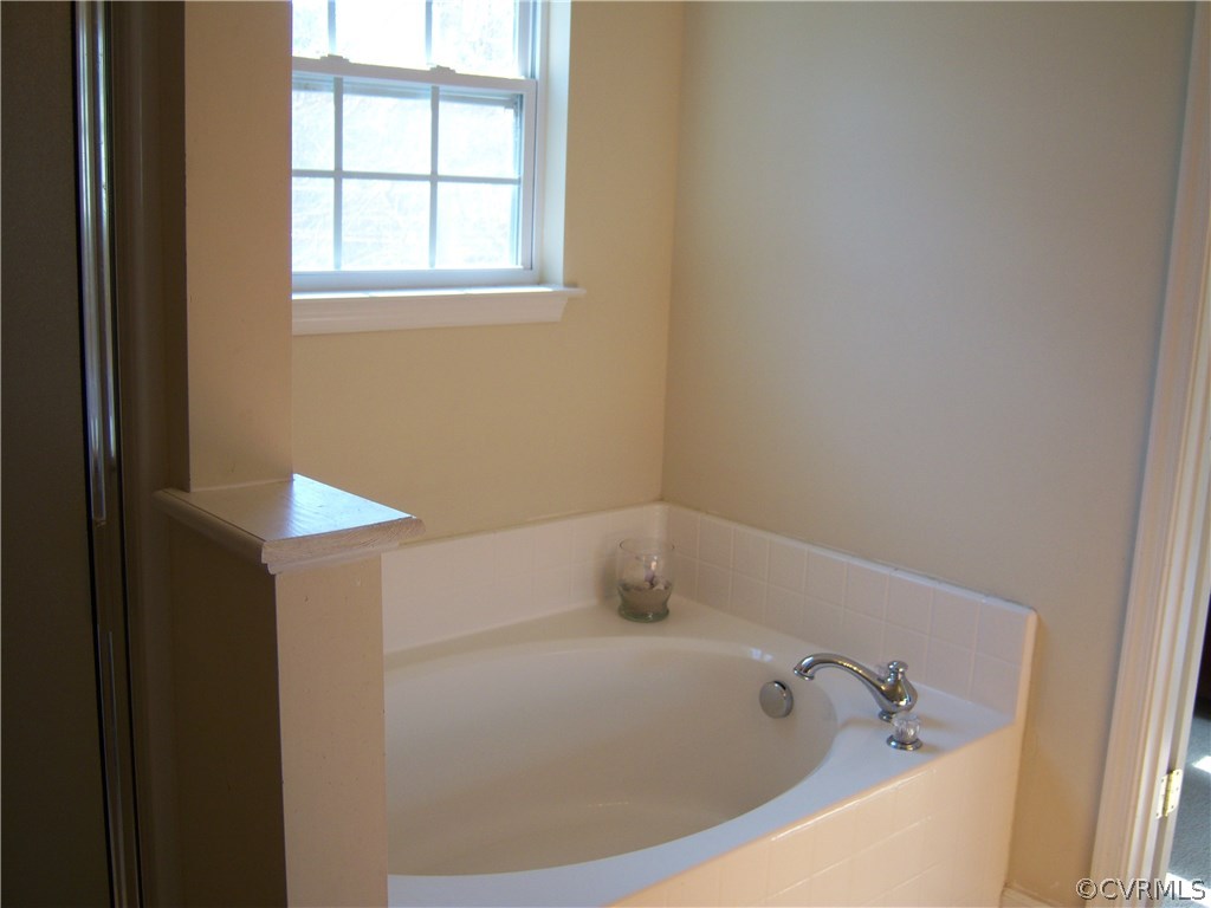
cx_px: 606
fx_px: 1259
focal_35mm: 36
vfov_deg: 39.7
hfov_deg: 51.4
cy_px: 454
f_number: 2.8
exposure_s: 1/60
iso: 80
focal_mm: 7.5
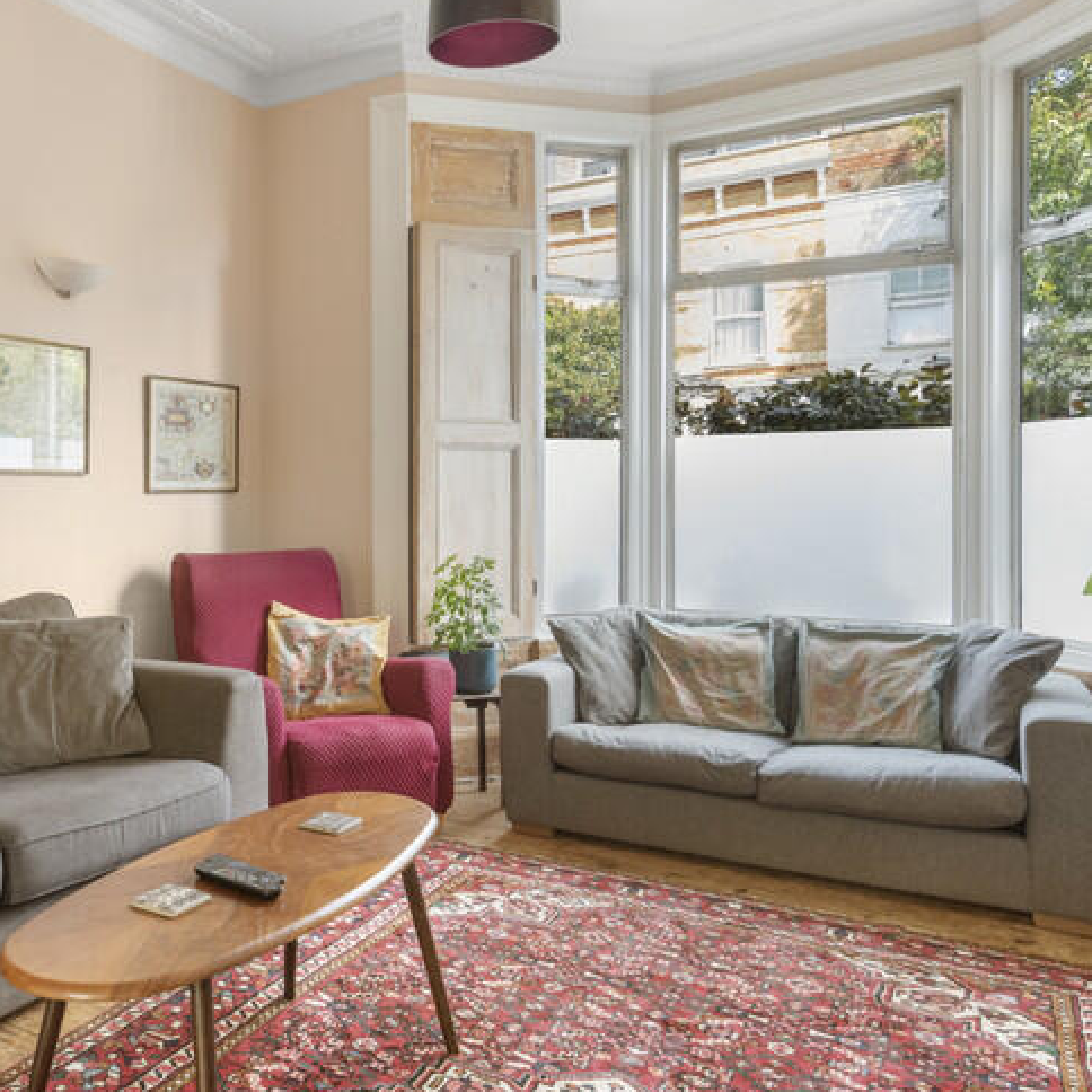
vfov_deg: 59.0
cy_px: 505
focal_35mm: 27
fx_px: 964
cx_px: 268
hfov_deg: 56.1
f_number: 6.3
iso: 500
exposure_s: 1/10
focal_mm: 15
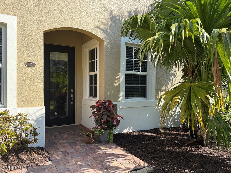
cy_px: 86
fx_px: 174
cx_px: 116
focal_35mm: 26
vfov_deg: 53.1
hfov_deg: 67.3
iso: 64
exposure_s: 1/1099
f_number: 1.6
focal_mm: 5.96
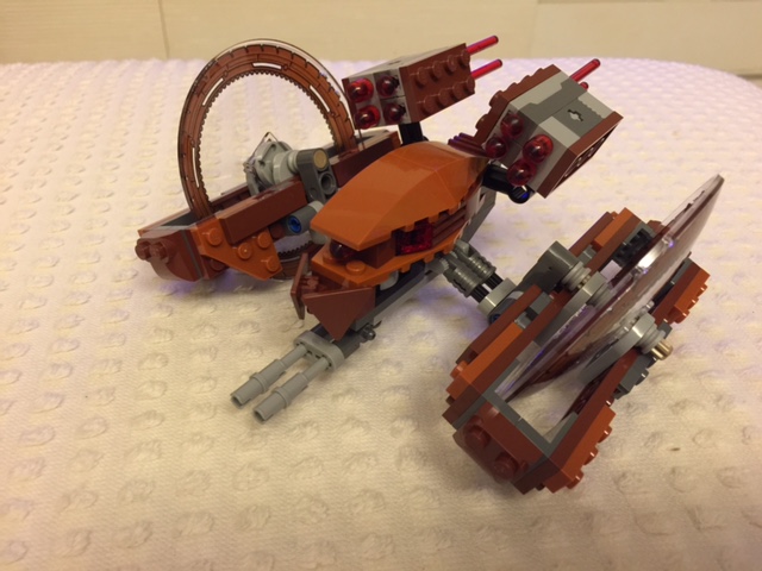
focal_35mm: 29
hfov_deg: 61.7
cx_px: 381
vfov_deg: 48.2
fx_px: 638
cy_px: 286
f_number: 2.2
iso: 100
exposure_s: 1/10
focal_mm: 4.15
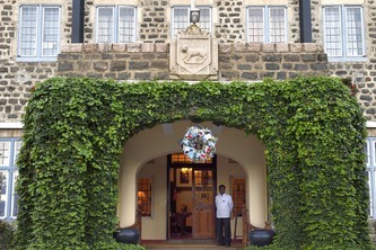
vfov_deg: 28.0
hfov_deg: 41.1
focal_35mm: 48
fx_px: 501
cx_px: 193
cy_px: 146
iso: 1600
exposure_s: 1/125
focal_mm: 38
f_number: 6.3
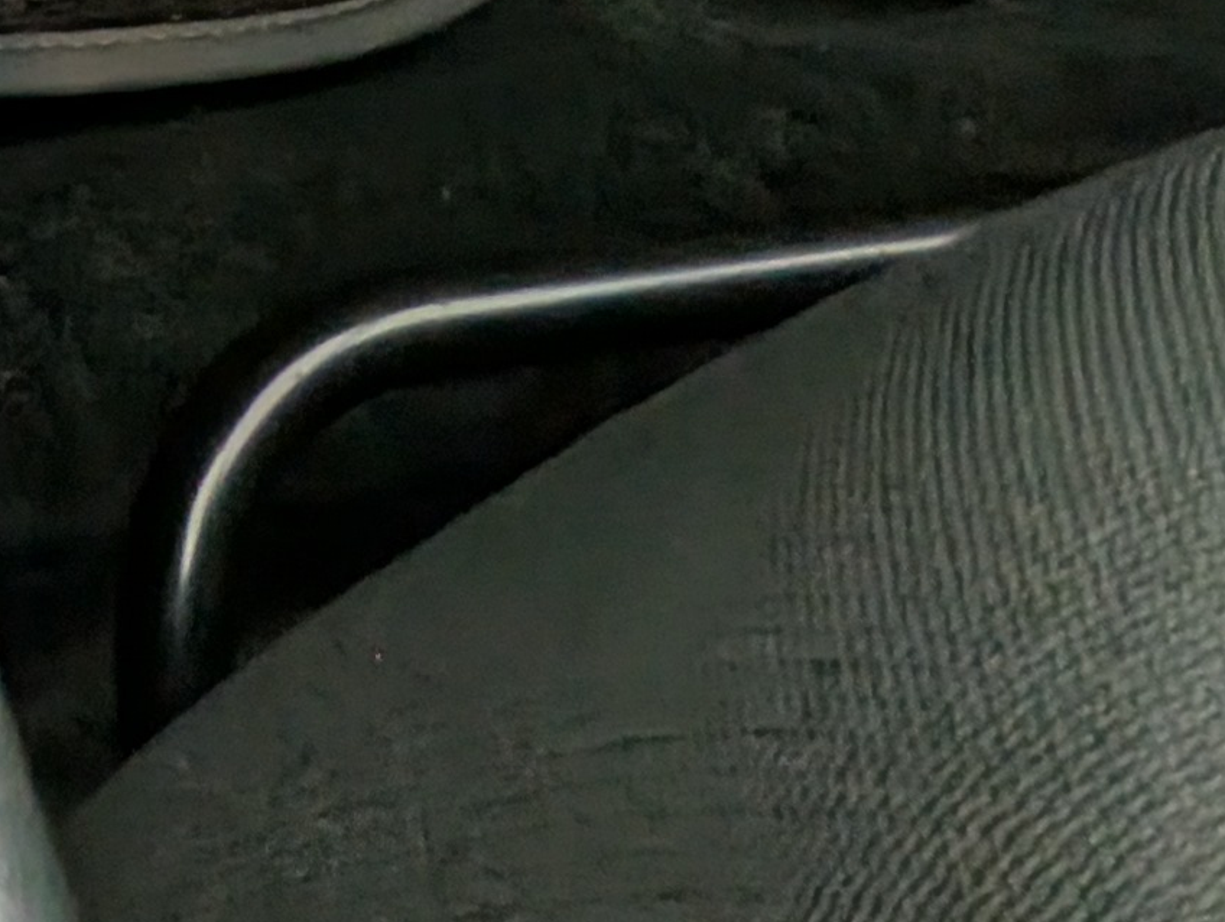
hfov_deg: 17.2
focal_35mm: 77
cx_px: -1312
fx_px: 2728
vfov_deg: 14.5
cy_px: -1127
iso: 230
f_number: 2.2
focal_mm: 2.35
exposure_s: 1/24.4
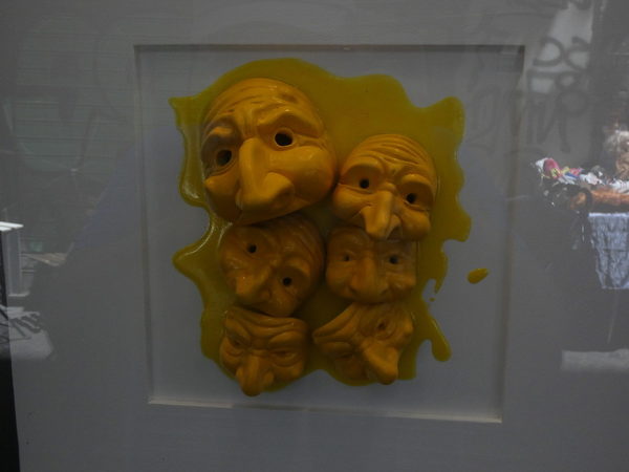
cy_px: 236
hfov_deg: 49.0
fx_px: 690
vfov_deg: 37.7
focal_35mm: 38
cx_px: 314
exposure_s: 1/250
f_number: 3.5
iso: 250
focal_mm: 6.8
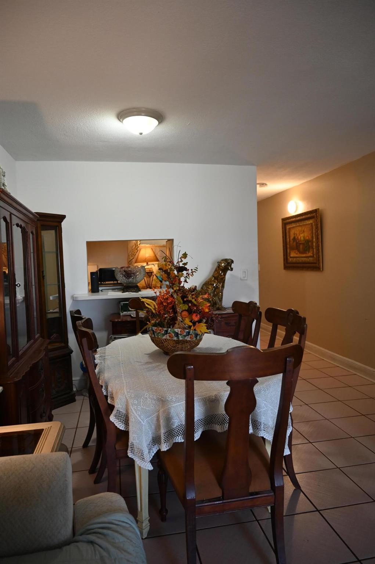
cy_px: 282
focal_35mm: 24
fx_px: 376
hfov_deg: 53.0
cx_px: 188
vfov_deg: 73.8
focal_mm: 24
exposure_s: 1/125
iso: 1400
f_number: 4
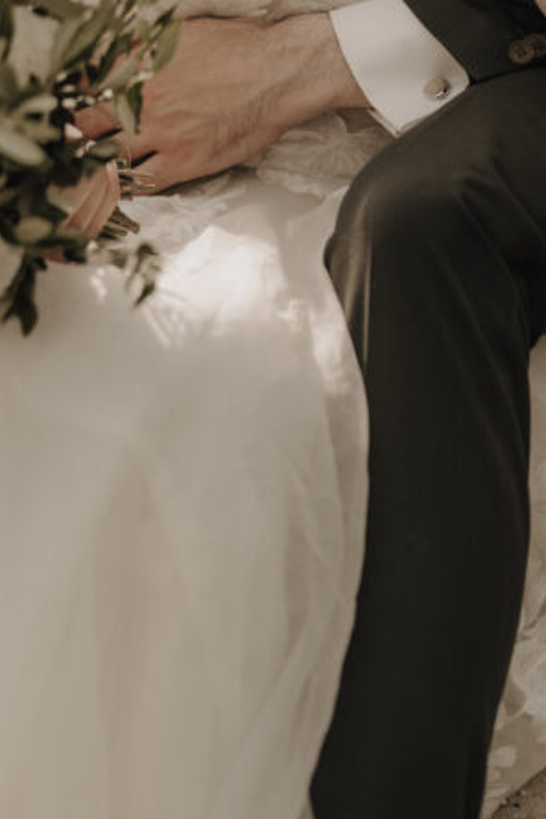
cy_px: -280
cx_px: 229
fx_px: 3071
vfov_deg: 14.5
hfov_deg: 10.2
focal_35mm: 135
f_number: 1.8
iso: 100
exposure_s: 1/2500
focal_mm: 50
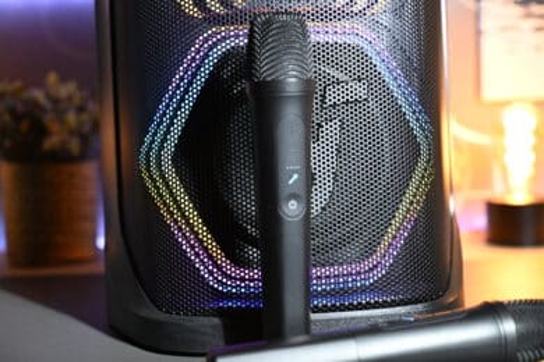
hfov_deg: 33.9
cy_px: 181
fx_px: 891
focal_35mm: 59
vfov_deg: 23.0
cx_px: 272
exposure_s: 1/60
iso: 1100
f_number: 3.5
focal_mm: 59
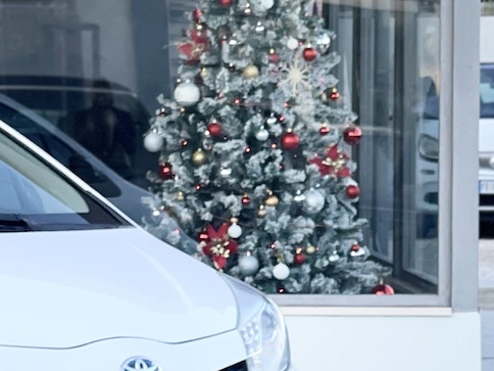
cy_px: 294
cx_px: -241
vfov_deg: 7.2
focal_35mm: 206
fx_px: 2940
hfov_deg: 9.4
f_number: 2.2
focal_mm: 7.5
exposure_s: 1/121
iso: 40
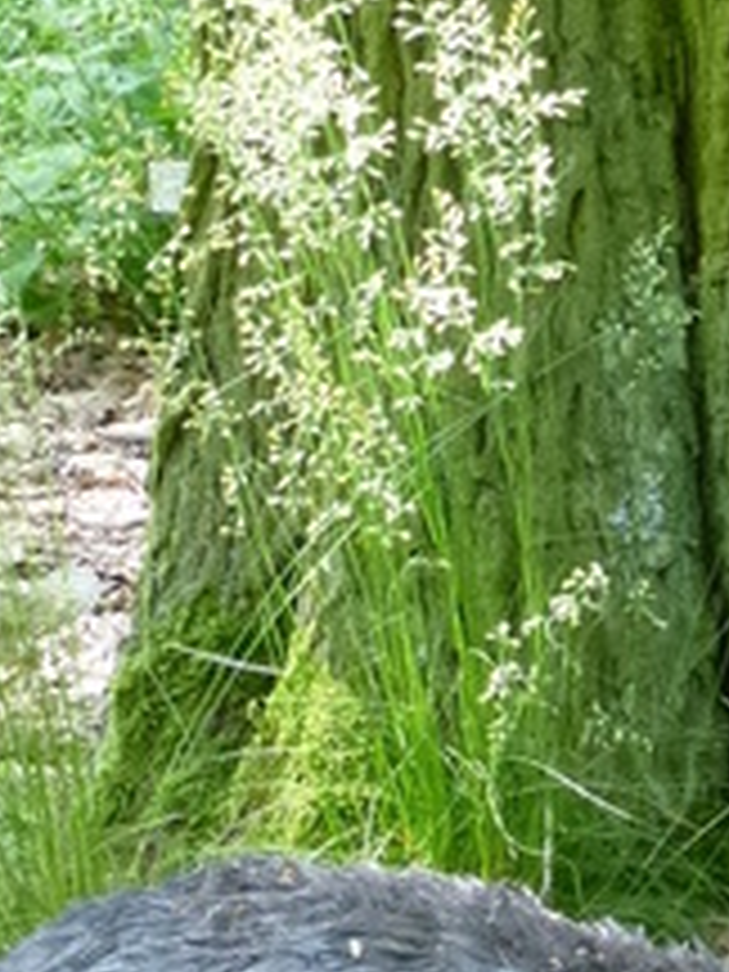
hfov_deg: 11.2
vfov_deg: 15.6
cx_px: 1143
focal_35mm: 126
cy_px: 486
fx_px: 3538
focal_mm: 6
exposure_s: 1/60
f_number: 3.5
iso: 250
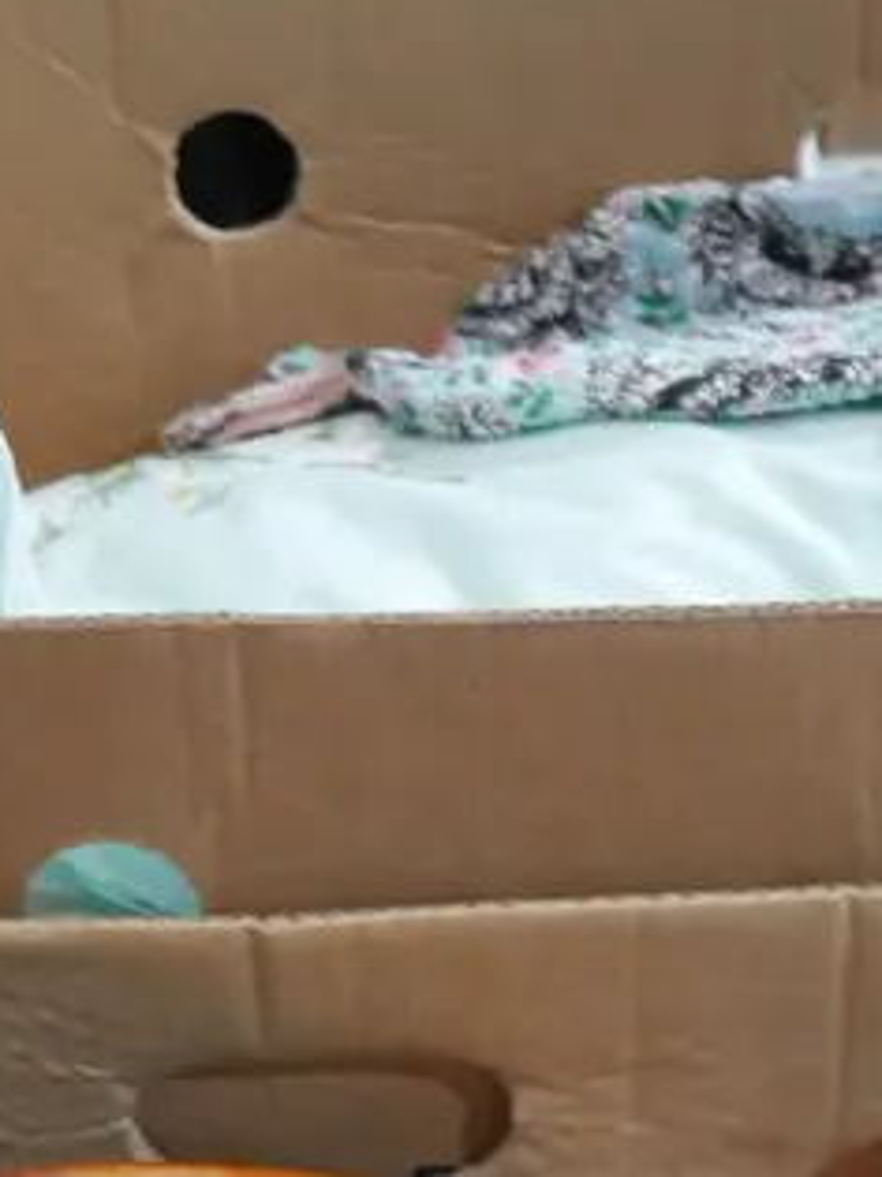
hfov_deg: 14.2
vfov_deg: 17.0
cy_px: 1805
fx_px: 3536
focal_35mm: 104
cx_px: 226
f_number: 3.6
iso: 1600
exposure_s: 1/60
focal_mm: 16
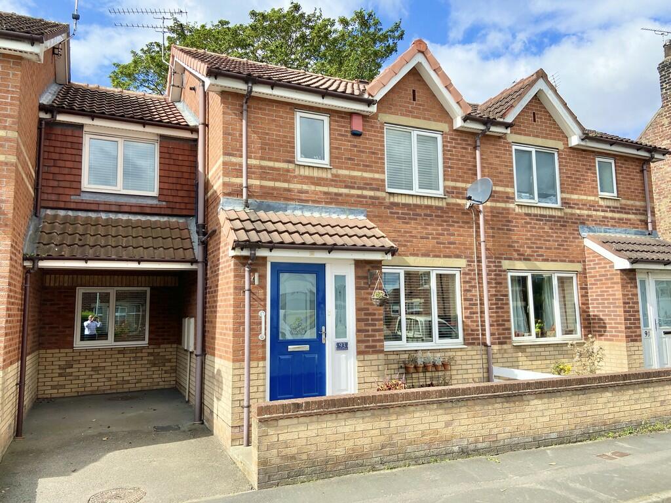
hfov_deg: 67.3
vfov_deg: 53.1
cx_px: 336
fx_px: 504
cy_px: 252
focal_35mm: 26
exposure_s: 1/1678
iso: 32
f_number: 1.8
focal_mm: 4.25
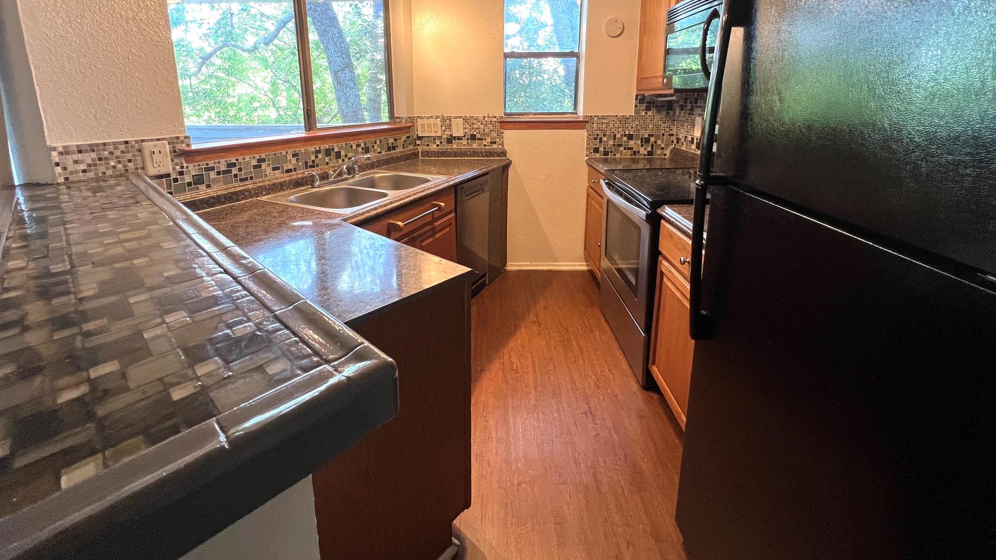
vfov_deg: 68.6
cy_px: 188
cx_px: 484
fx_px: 396
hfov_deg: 103.0
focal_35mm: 15
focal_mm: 1.57
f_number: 1.8
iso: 200
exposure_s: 1/120
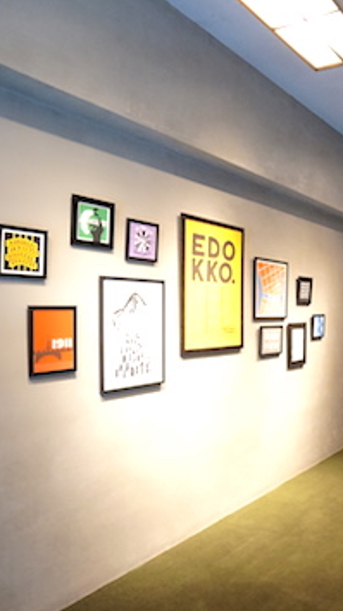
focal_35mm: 28
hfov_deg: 37.6
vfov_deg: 67.8
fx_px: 453
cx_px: 333
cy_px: 331
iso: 2000
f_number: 4
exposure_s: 1/60
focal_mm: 10
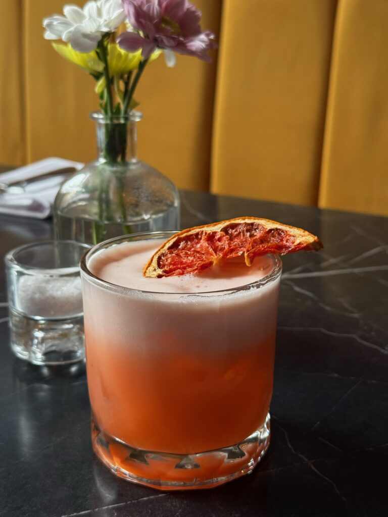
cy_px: 258
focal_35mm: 48
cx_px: 194
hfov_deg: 30.3
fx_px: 717
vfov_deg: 39.7
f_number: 1.78
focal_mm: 6.76
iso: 50
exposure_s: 1/100
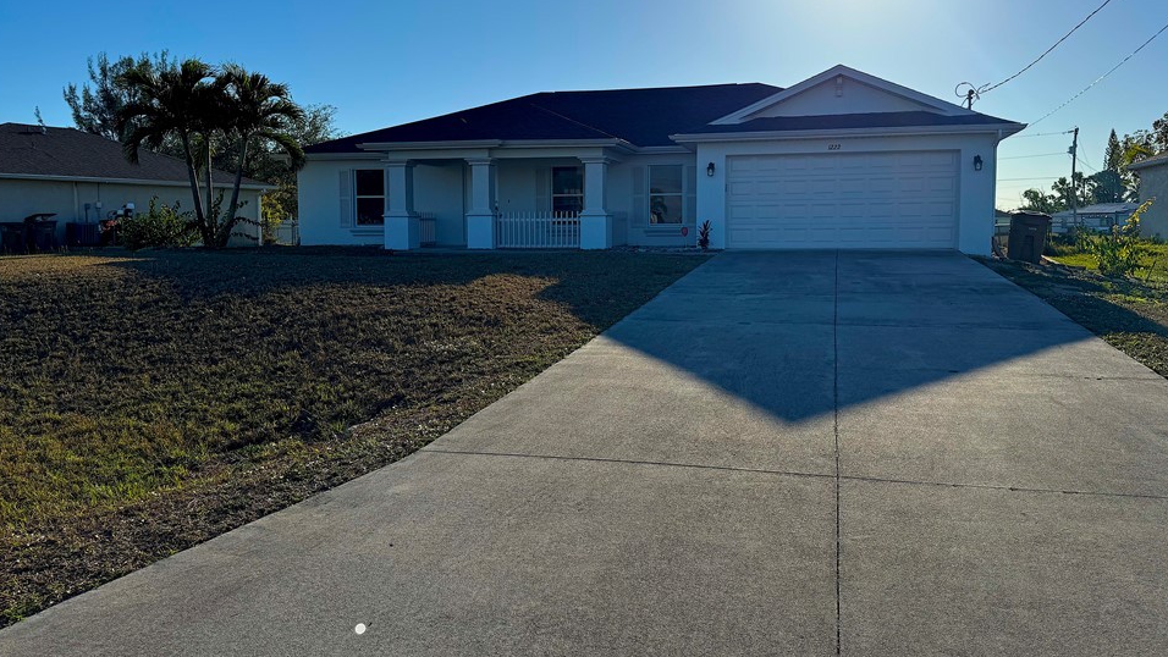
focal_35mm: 28
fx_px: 867
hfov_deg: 67.9
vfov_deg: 41.3
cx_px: 608
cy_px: 266
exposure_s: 1/10417
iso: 80
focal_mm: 6.76
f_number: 1.78
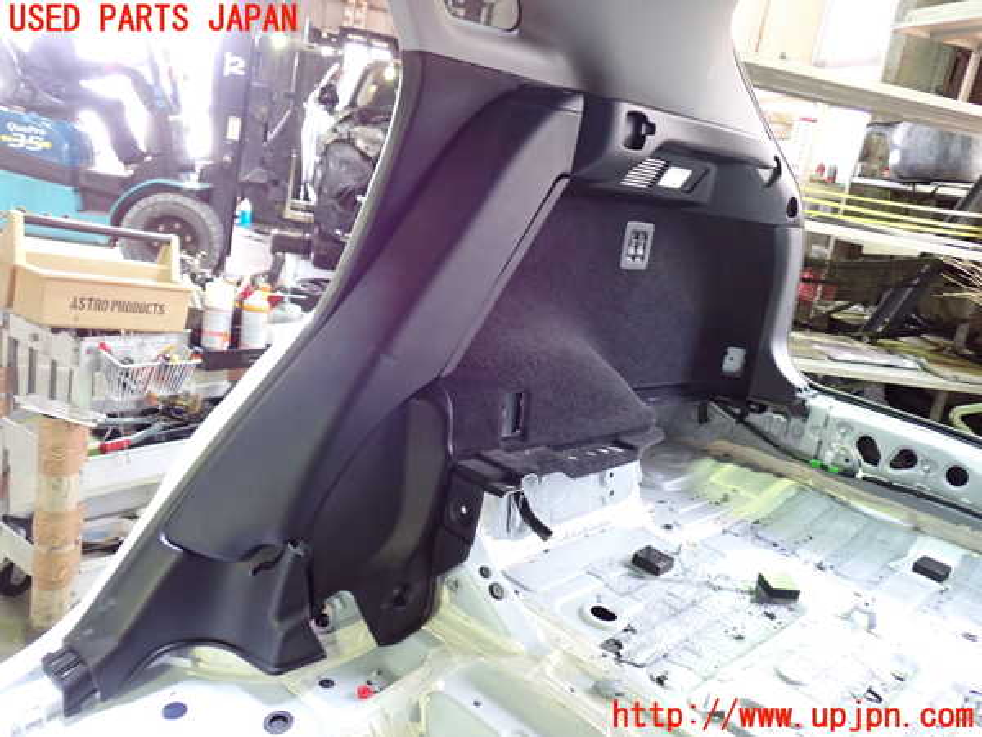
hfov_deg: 60.0
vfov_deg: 46.8
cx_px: 491
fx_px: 851
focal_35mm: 30
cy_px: 368
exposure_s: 1/30
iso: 640
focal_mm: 5.4
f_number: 2.3
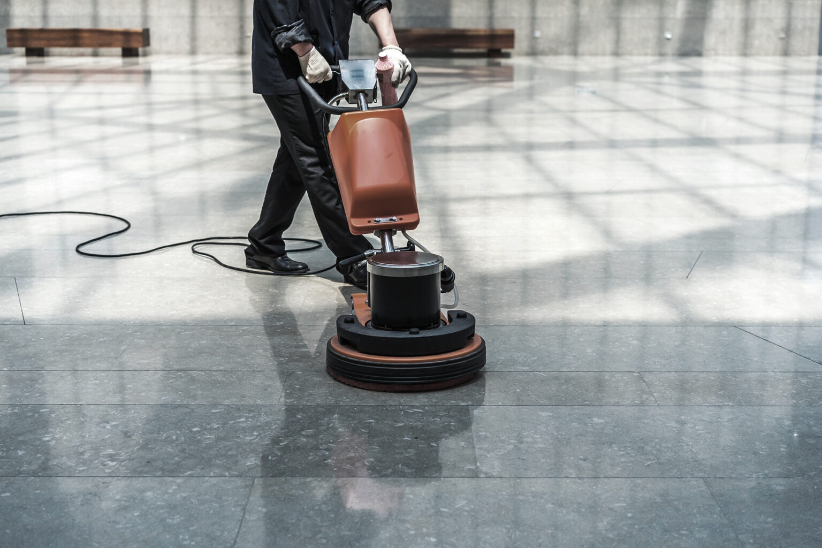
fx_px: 1256
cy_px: 274
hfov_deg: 36.2
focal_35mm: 55
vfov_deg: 24.6
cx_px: 411
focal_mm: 55
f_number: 4
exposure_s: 1/800
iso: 640
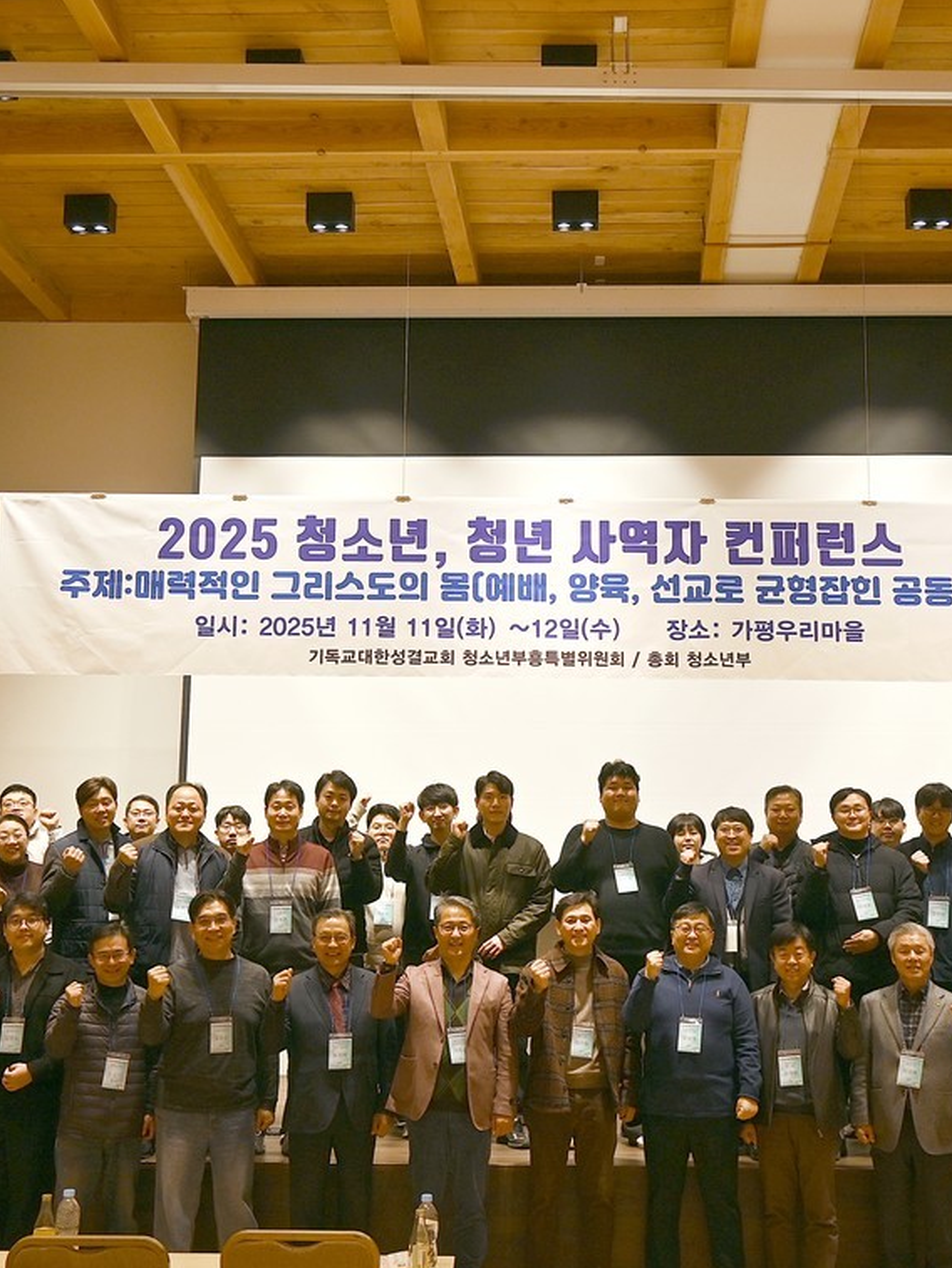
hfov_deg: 36.8
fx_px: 1430
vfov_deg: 47.8
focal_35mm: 39
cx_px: 533
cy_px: 683
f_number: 4
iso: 280
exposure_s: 1/60
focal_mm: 16
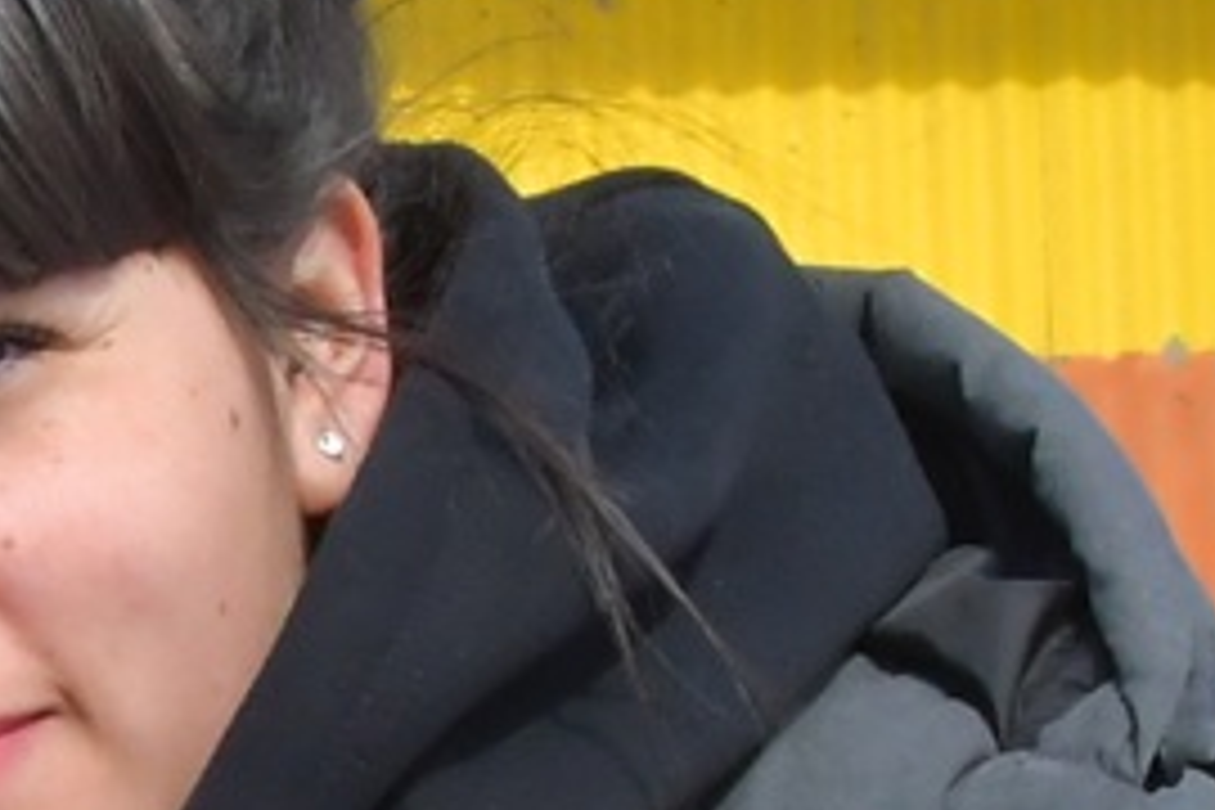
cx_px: -2133
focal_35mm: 355
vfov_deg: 3.8
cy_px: 1636
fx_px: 11980
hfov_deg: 5.5
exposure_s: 1/500
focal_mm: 32
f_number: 16
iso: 1000
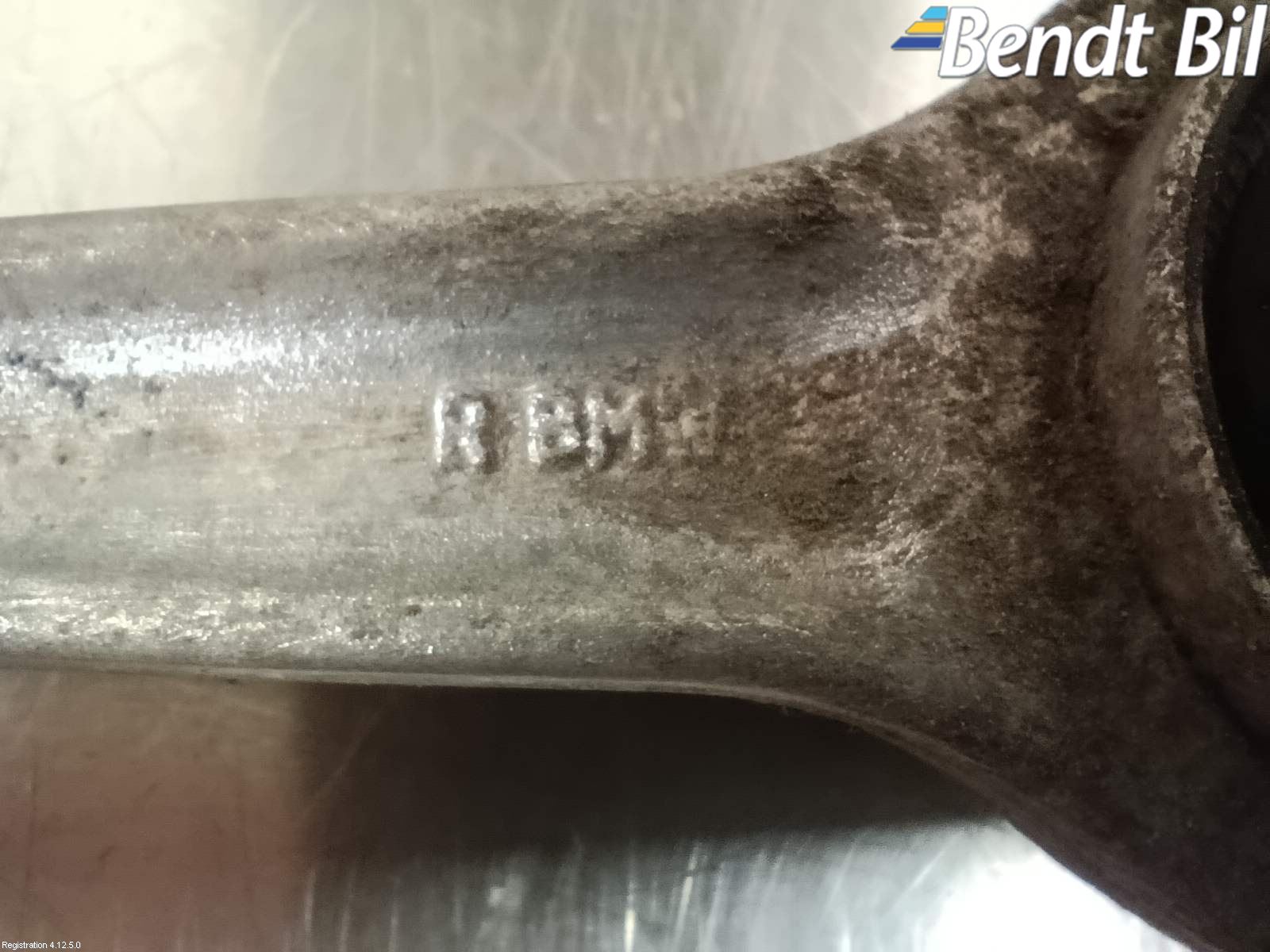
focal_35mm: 25
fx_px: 917
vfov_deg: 54.9
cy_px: 476
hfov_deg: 69.4
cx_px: 635
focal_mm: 2.01
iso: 833
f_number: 2.4
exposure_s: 1/25
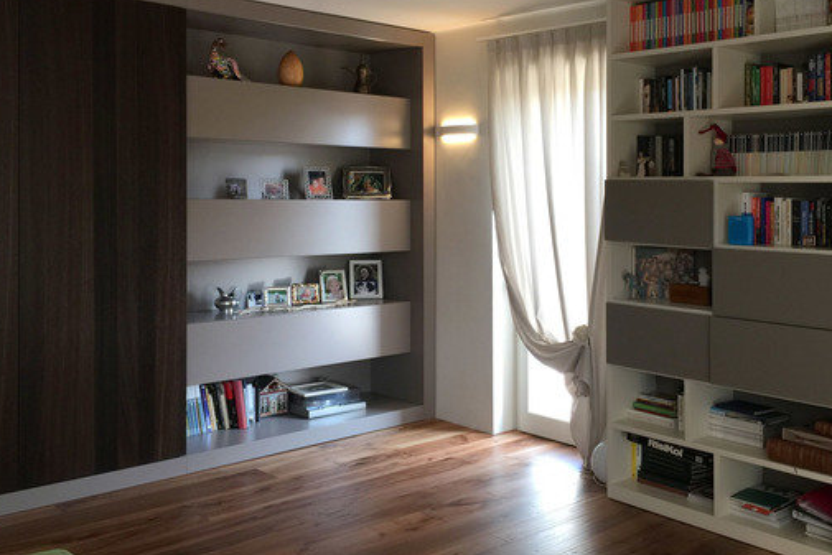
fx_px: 855
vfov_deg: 36.0
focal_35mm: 37
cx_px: 499
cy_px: 266
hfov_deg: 51.5
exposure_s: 1/33
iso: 32
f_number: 2.2
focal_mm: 4.15
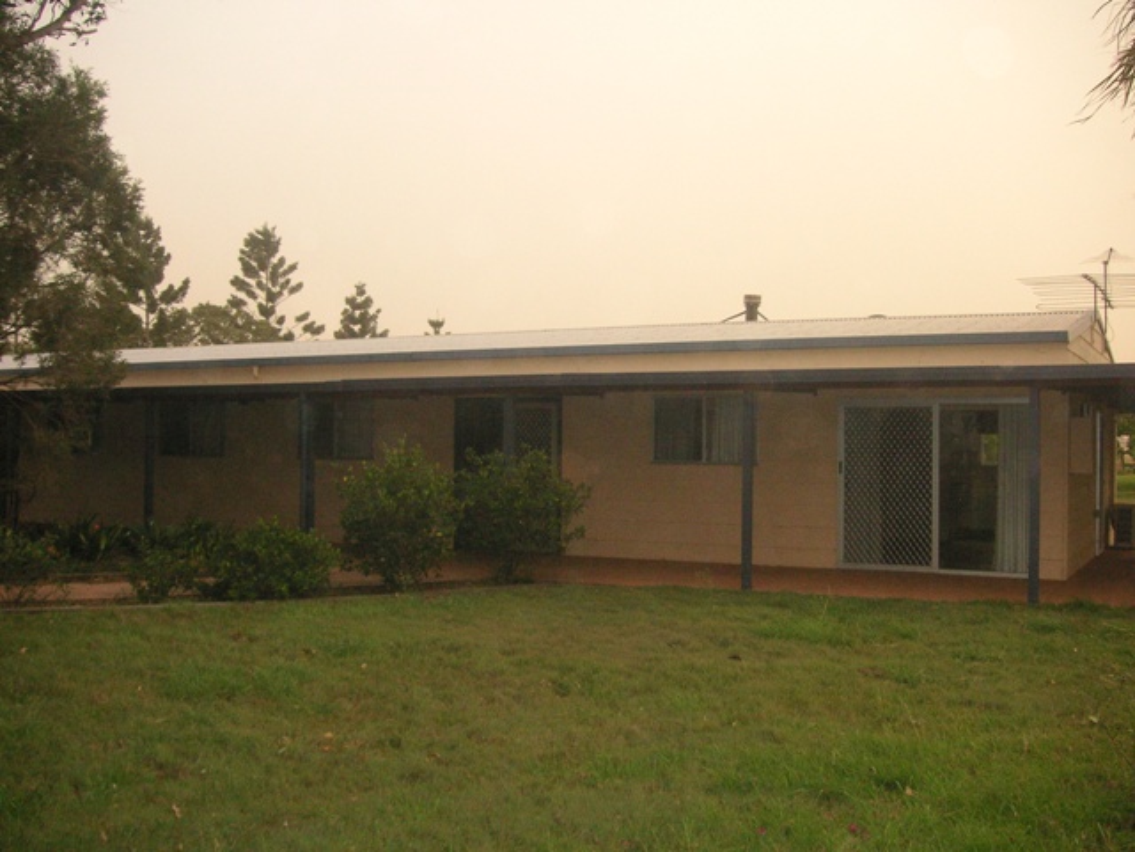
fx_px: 1213
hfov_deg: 50.1
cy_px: 426
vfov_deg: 38.7
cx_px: 568
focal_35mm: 37
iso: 160
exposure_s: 1/350
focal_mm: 6.1
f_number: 2.8
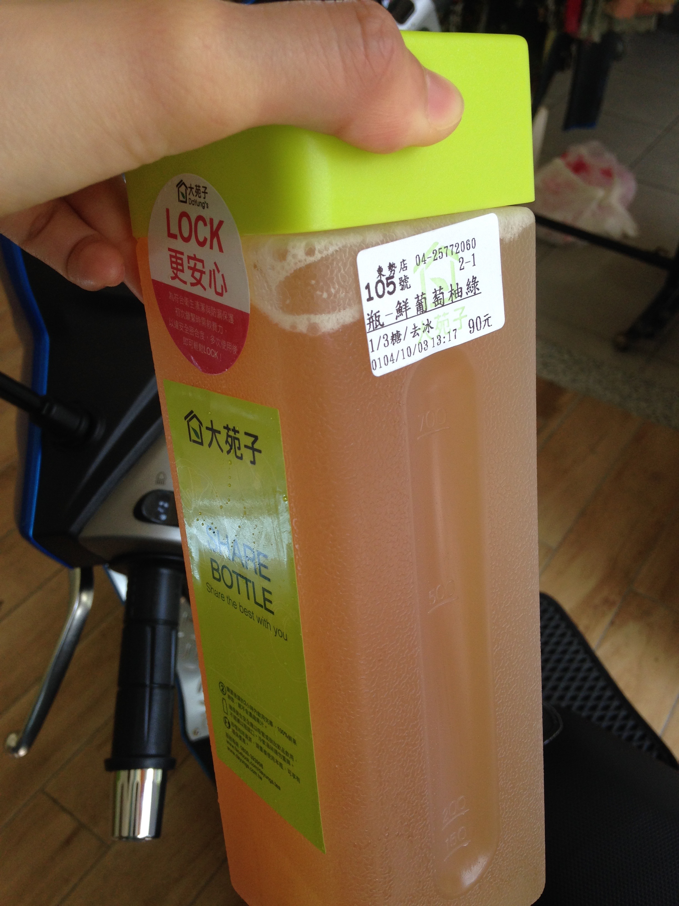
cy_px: 453
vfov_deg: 55.4
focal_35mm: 33
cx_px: 340
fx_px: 863
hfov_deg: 42.9
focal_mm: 4.12
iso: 64
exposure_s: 1/120
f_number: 2.4
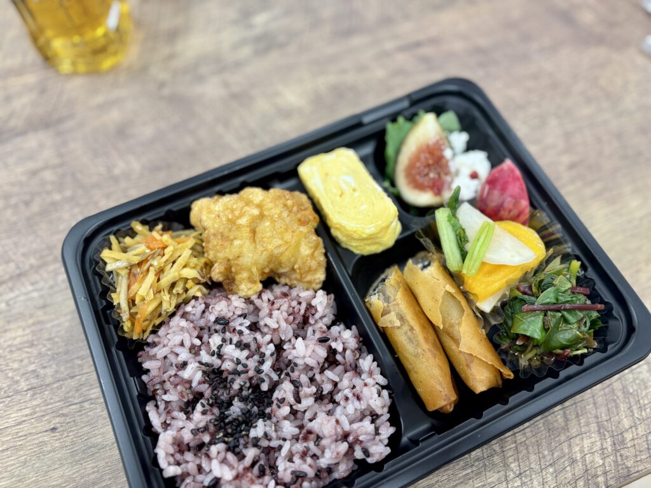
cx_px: 326
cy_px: 244
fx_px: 489
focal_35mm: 26
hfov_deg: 67.3
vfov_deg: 53.1
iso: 125
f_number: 1.6
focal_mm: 5.96
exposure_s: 1/100
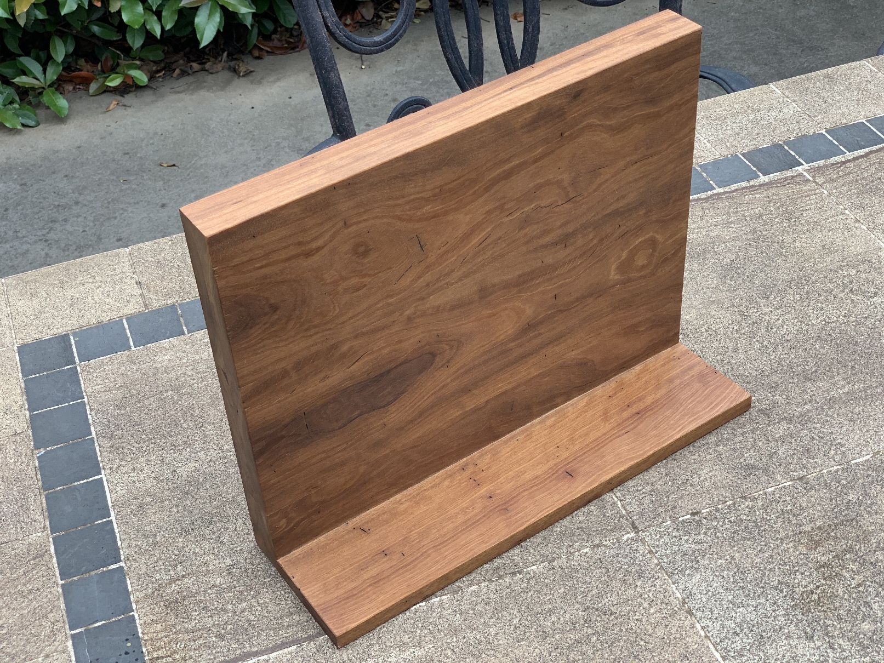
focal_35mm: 52
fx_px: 1328
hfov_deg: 36.8
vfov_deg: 28.0
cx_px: 442
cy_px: 332
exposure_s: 1/122
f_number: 2.4
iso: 25
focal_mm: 6
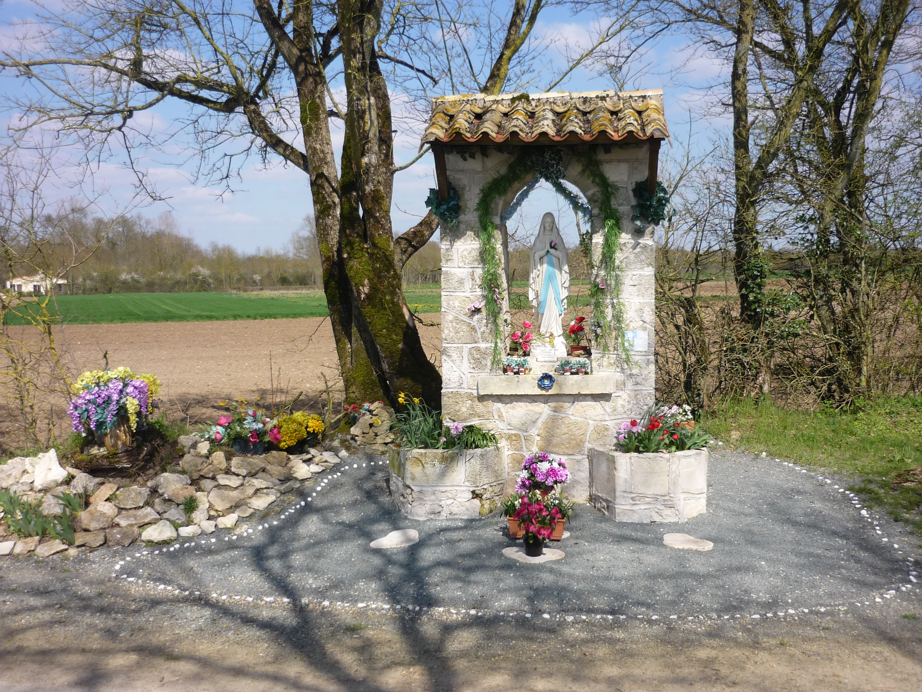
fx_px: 959
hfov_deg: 51.4
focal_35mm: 36
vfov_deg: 39.7
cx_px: 461
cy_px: 346
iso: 100
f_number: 8
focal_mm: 6
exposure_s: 1/200
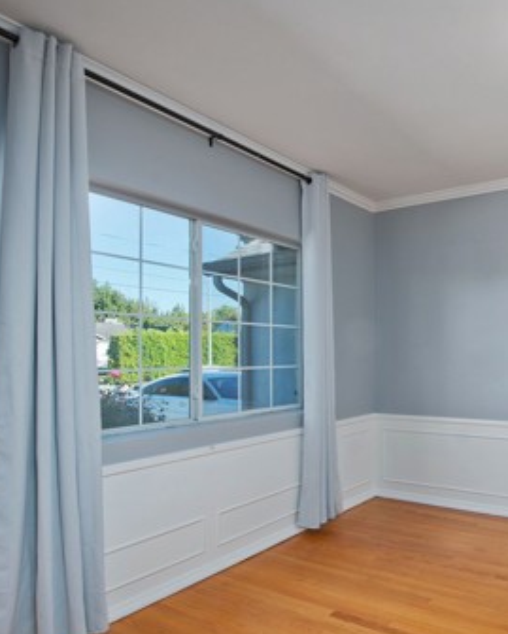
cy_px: 335
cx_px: 398
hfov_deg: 53.4
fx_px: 470
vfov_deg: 68.0
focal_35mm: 25
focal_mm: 14
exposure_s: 1/640
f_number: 5.6
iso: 400
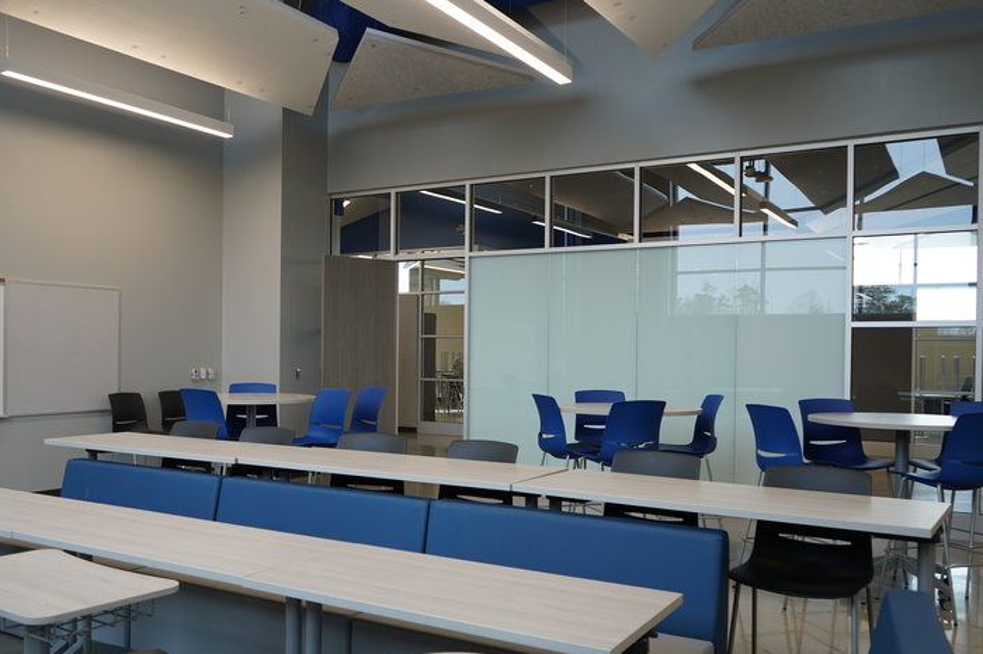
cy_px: 364
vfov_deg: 41.0
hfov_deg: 58.5
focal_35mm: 32
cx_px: 425
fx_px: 873
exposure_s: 1/160
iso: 320
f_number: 4
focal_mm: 28
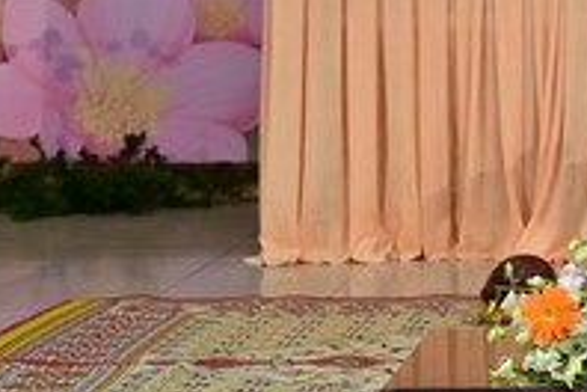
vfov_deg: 8.3
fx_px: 2674
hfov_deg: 12.1
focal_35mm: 164
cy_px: -125
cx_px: 789
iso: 1600
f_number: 5.6
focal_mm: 50
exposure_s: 1/160
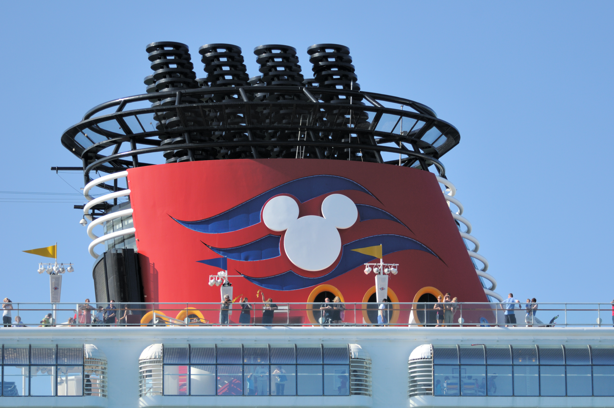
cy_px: 204
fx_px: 3450
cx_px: 307
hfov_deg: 10.2
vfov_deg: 6.8
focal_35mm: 202
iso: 200
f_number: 5
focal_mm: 135
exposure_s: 1/1600
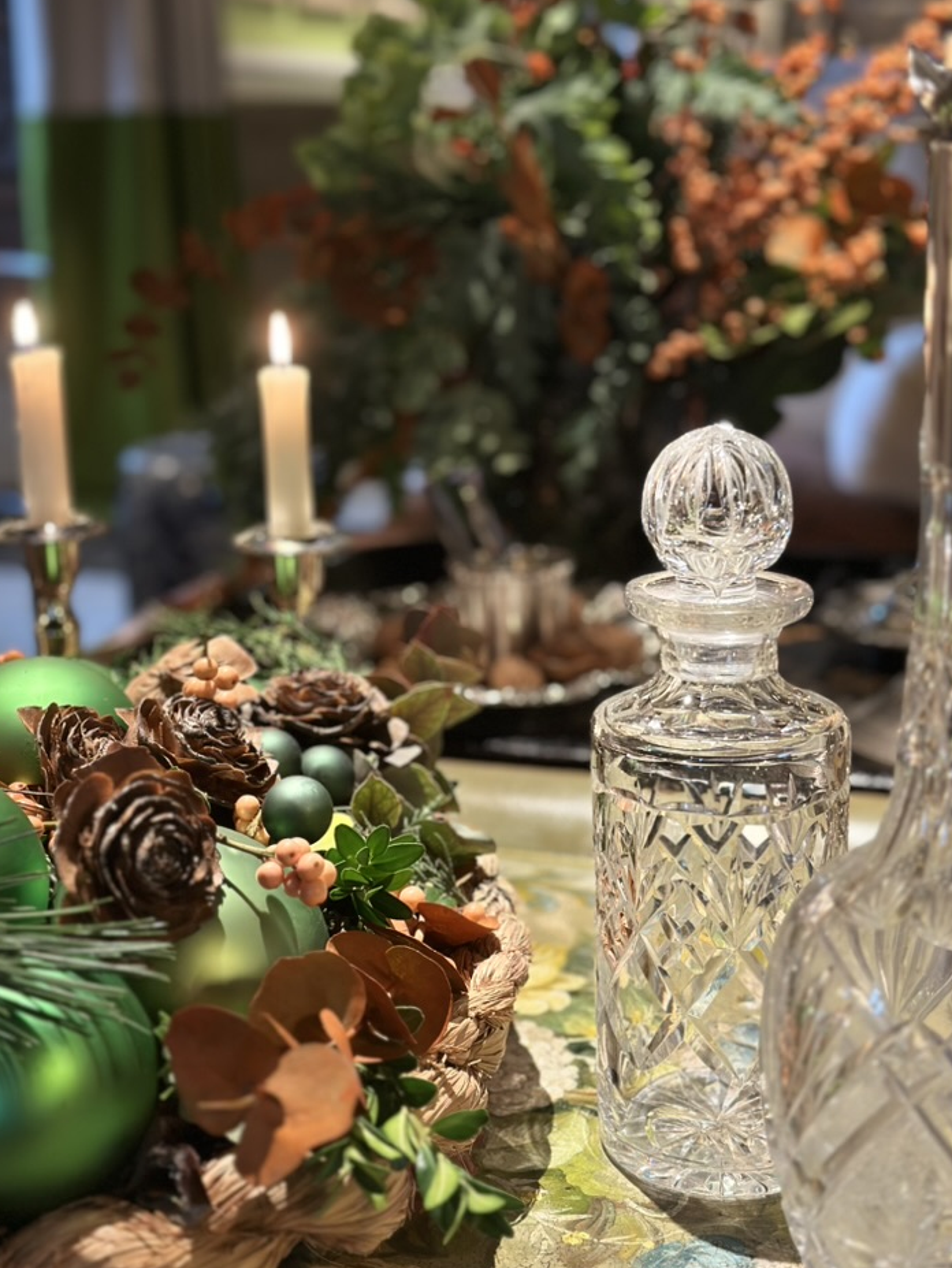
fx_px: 1942
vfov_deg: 36.1
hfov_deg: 27.5
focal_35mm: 53
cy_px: 584
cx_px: 462
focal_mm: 6.86
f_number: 1.78
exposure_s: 1/50
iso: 125
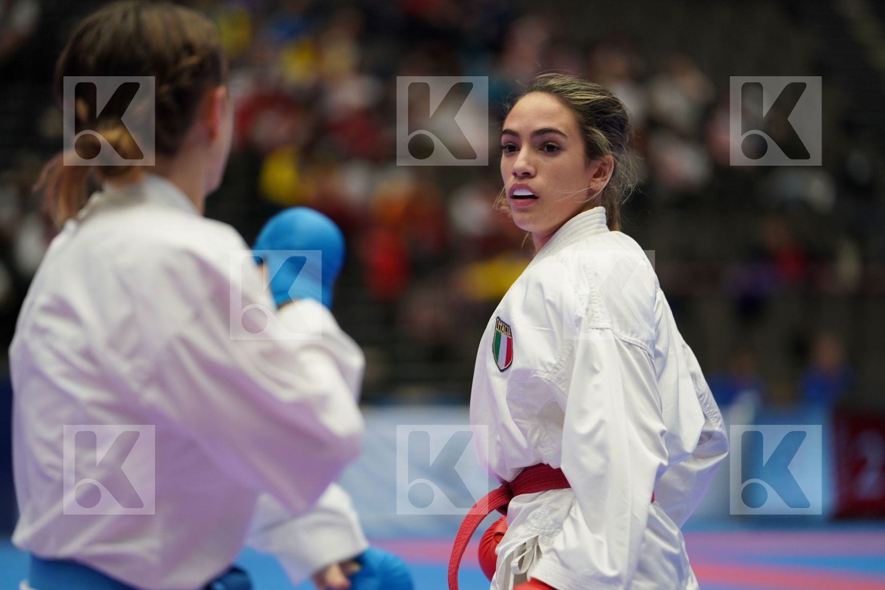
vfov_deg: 7.6
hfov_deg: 11.4
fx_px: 4449
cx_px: 442
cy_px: 295
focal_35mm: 181
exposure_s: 1/500
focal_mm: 181
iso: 1000
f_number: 2.8
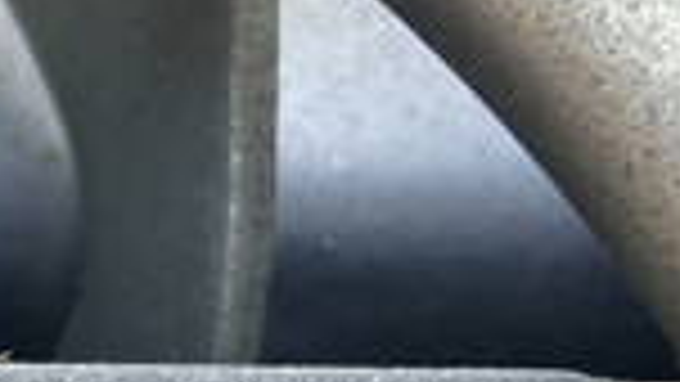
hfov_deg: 14.2
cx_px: -635
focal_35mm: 129
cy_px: 881
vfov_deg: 8.7
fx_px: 2326
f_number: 1.8
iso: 40
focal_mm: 3.99
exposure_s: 1/121
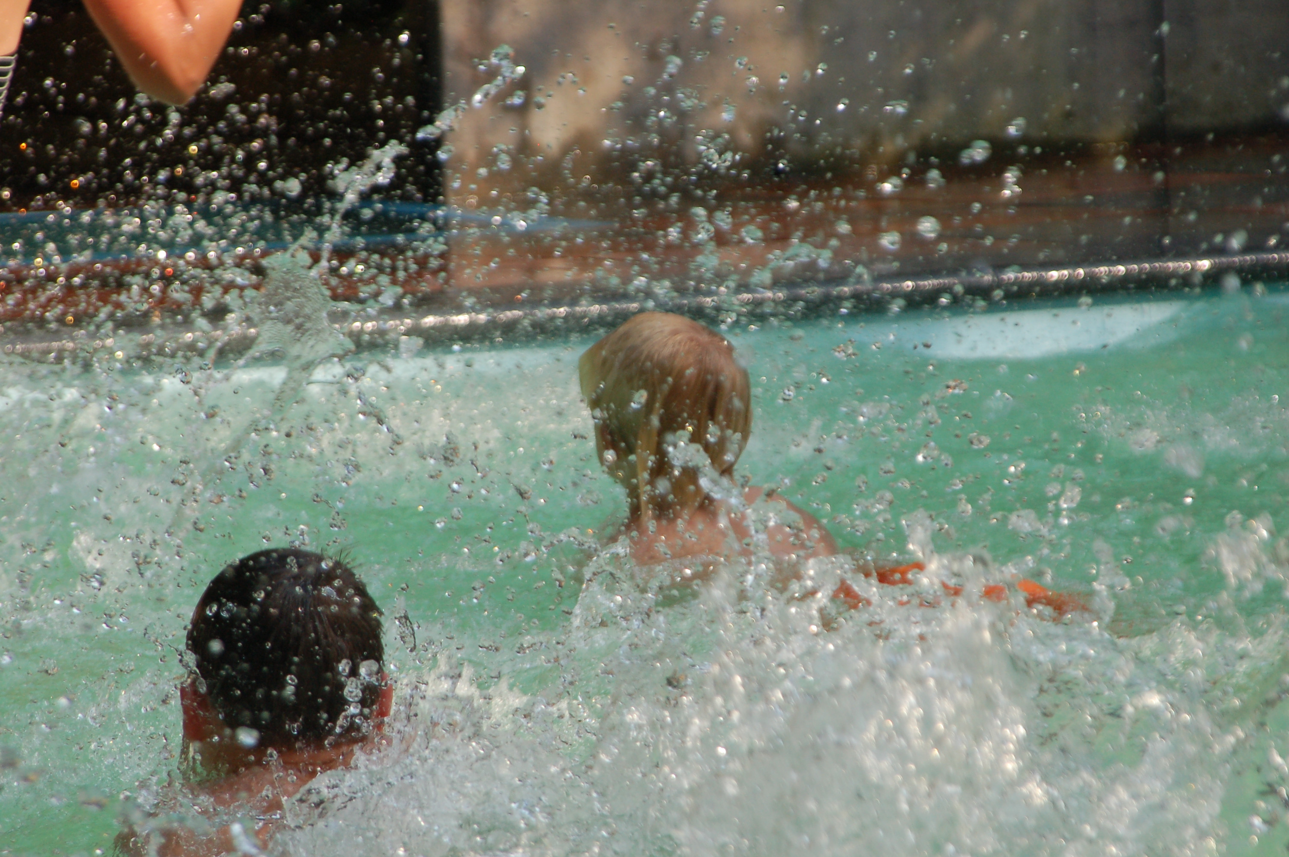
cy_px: 428
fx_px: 9122
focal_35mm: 255
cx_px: 644
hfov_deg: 8.1
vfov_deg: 5.4
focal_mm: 170
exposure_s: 1/640
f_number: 6.3
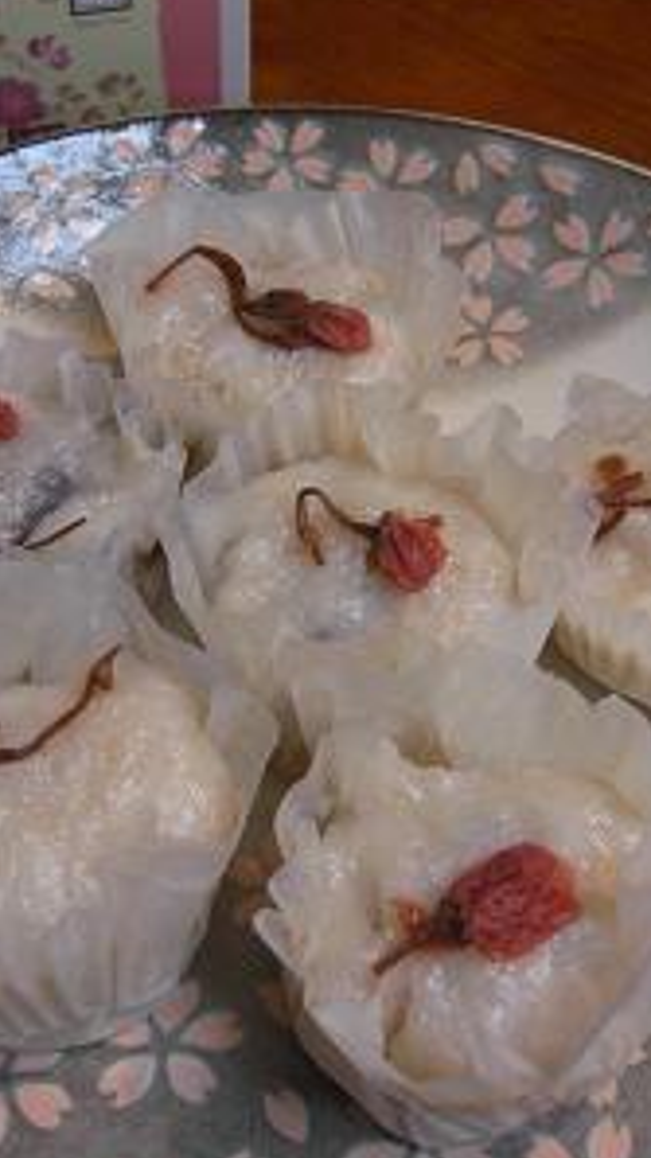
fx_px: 1504
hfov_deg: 24.4
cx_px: 320
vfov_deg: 42.1
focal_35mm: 49
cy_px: 565
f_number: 2.8
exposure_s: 1/100
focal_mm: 7.9
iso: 400
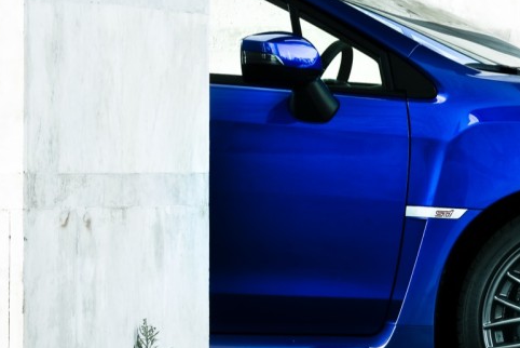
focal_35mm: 398
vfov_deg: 3.5
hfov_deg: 5.2
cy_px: -41
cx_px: 320
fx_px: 5752
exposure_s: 1/5
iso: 100
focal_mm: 120
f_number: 20
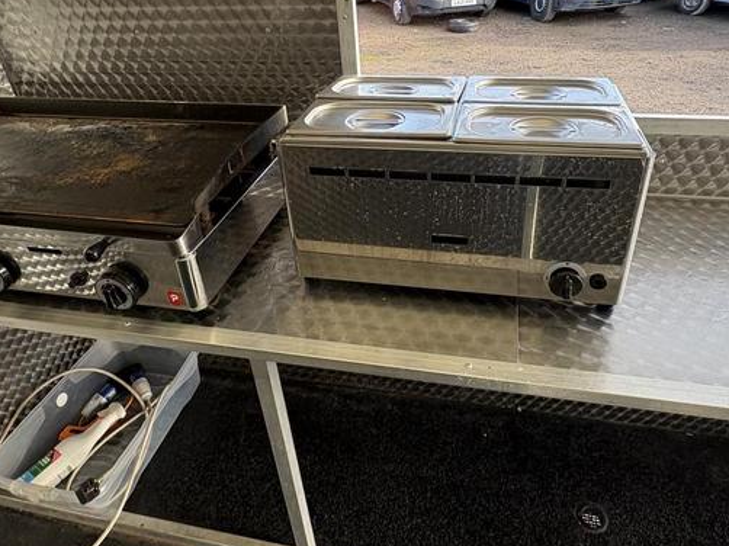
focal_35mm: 25
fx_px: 526
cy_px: 212
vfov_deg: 54.3
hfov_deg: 69.4
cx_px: 382
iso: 100
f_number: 2.2
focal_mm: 2.22
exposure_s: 1/99
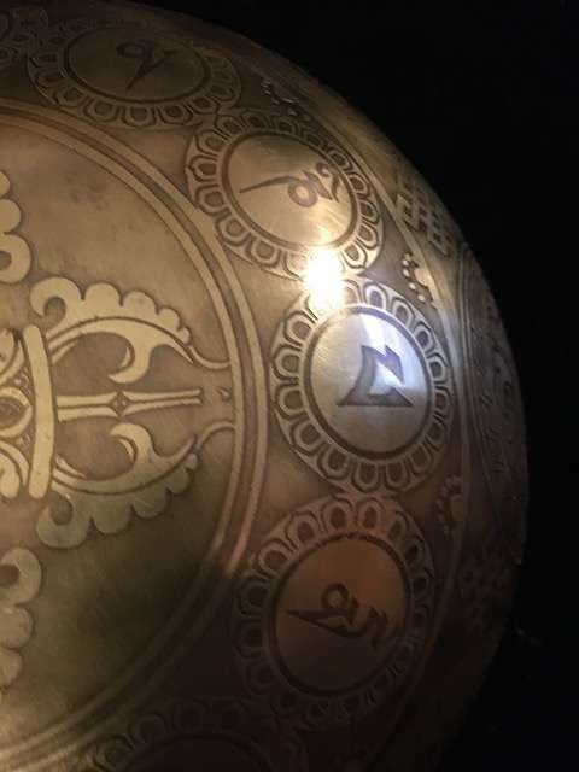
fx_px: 647
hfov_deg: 48.2
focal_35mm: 29
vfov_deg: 61.7
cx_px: 290
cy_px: 386
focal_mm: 4.15
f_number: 2.2
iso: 400
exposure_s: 1/17
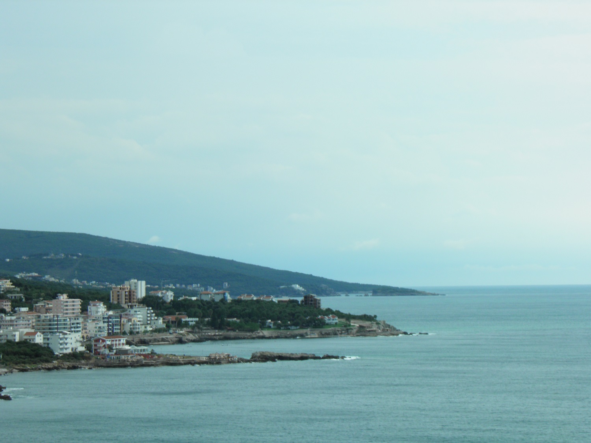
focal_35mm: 112
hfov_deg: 17.6
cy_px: 222
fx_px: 1912
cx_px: 296
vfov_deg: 13.2
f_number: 5.6
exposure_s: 1/250
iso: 50
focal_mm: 20.2
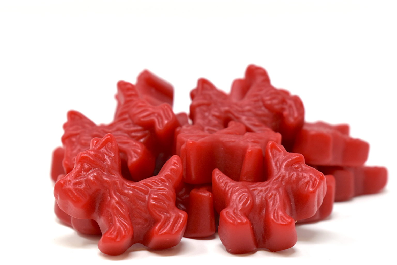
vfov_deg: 16.6
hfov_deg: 24.6
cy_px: 132
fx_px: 910
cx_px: 198
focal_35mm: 82
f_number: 8
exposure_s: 1/50
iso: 180
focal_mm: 55
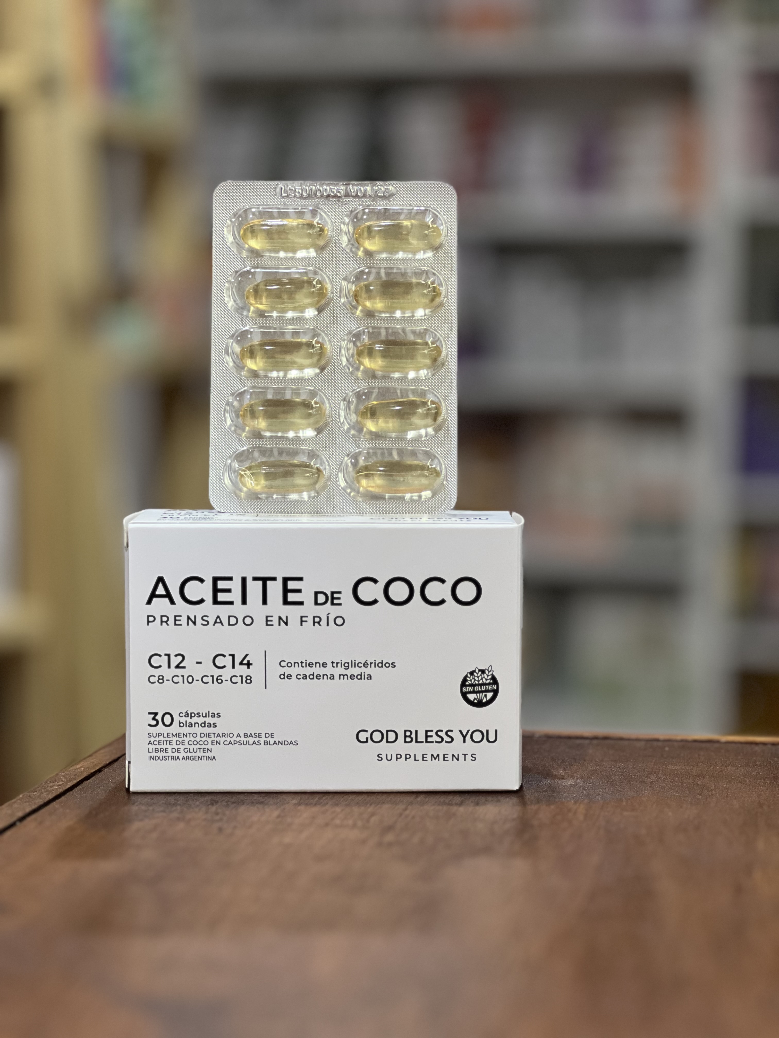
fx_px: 2310
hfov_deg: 19.1
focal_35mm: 77
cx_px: 390
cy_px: 519
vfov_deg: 25.3
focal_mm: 9
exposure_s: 1/40
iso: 320
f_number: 2.8
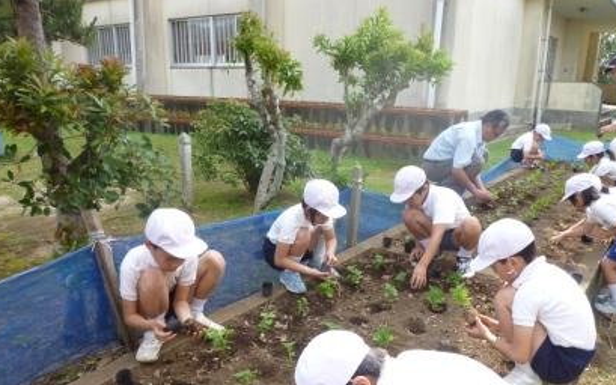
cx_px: 321
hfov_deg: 64.6
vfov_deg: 42.9
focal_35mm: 29
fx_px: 487
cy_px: 241
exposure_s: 1/100
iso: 80
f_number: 4
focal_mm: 4.5
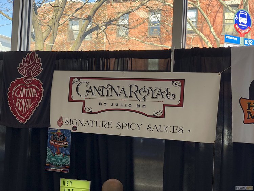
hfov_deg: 36.8
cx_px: 127
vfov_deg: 28.0
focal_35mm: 52
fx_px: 382
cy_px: 96
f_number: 2.4
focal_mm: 6
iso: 25
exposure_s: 1/120
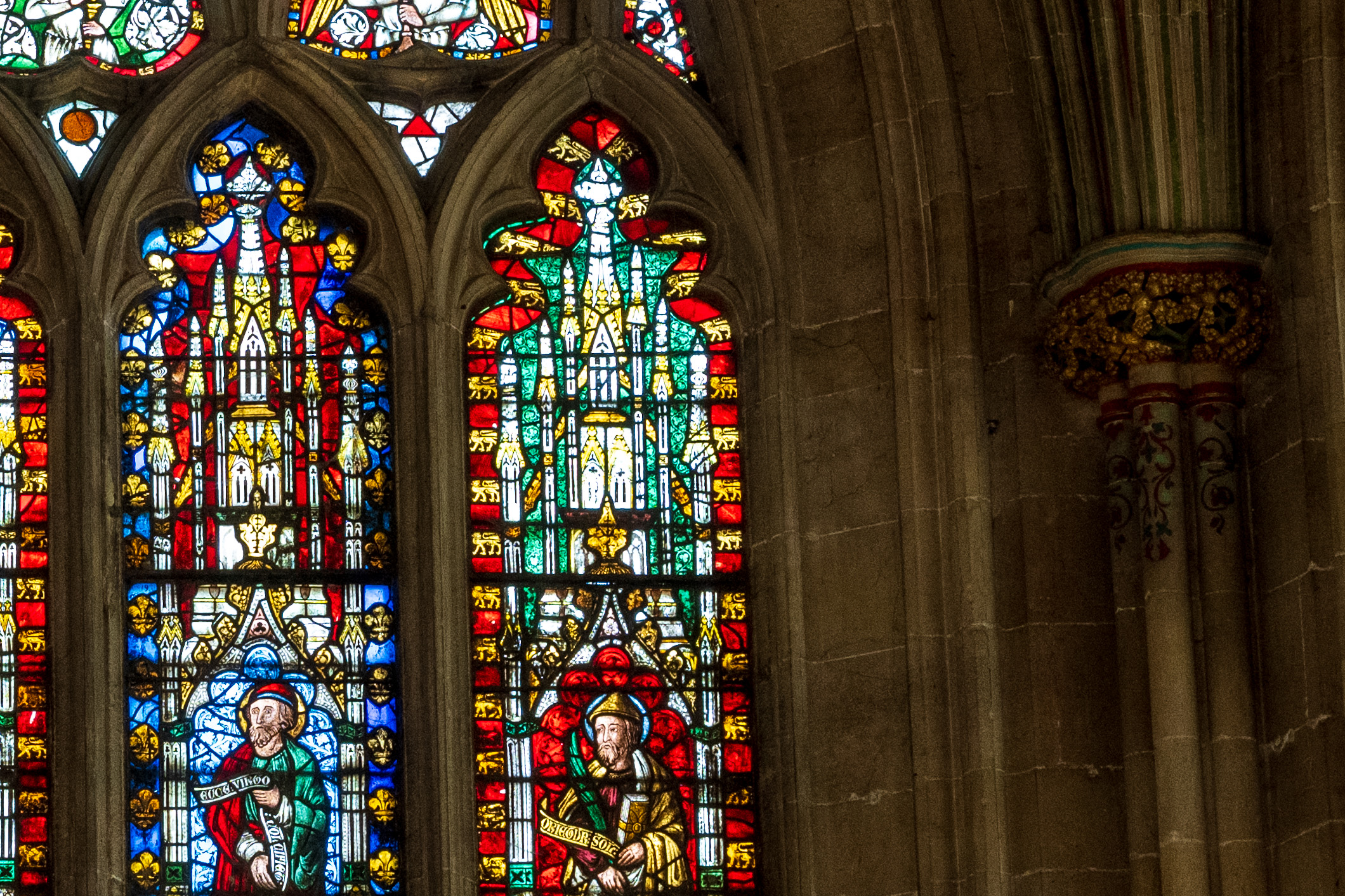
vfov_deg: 7.0
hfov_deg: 10.3
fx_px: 7359
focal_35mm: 197
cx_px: -91
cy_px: 386
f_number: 5.6
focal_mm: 50
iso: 1100
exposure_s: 1/80
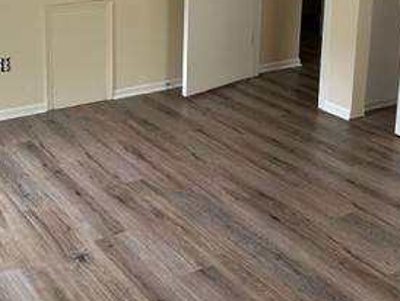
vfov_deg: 25.3
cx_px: 115
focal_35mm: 56
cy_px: 28
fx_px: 648
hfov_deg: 33.8
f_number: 1.78
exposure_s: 1/90
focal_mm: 6.86
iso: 250
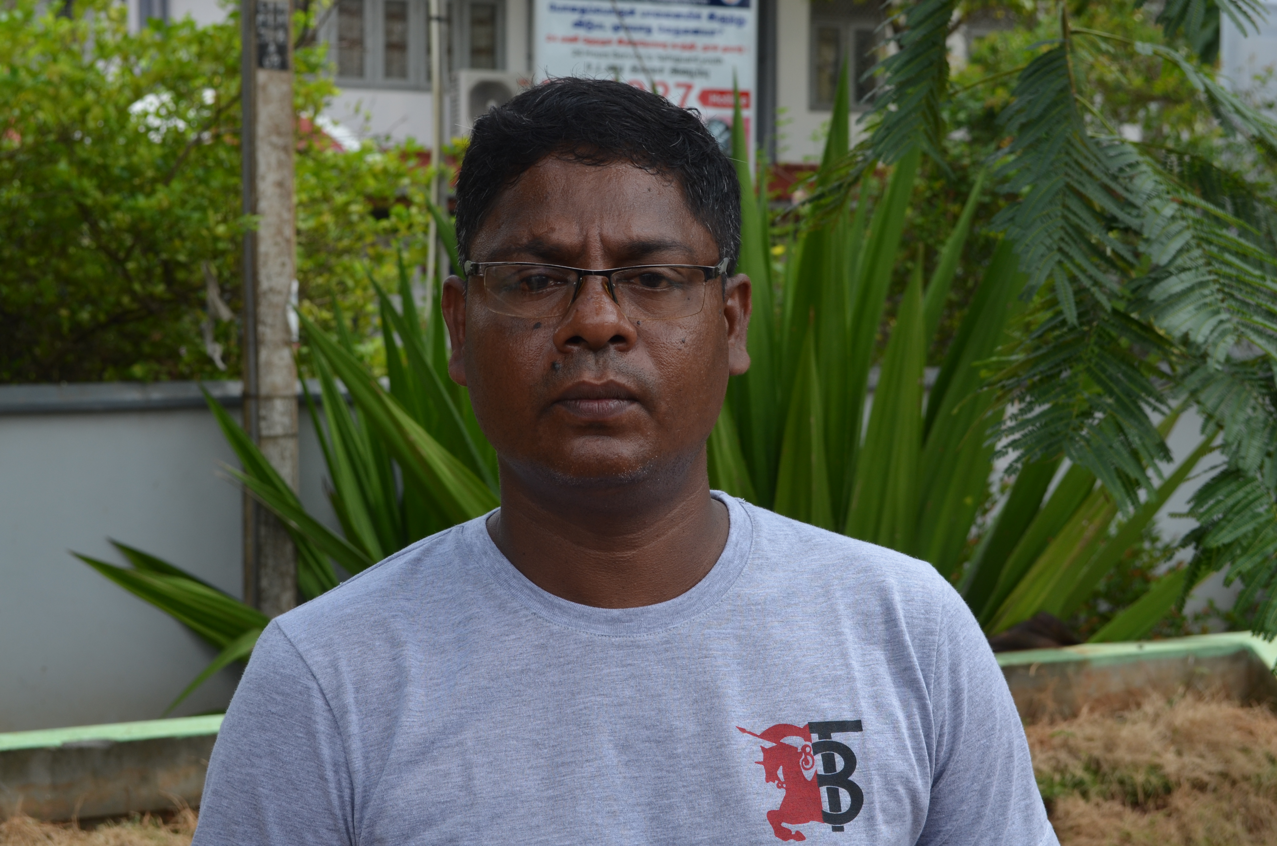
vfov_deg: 22.5
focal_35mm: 60
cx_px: 638
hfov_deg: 33.5
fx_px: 2124
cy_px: 423
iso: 200
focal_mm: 40
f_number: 8
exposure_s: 1/250
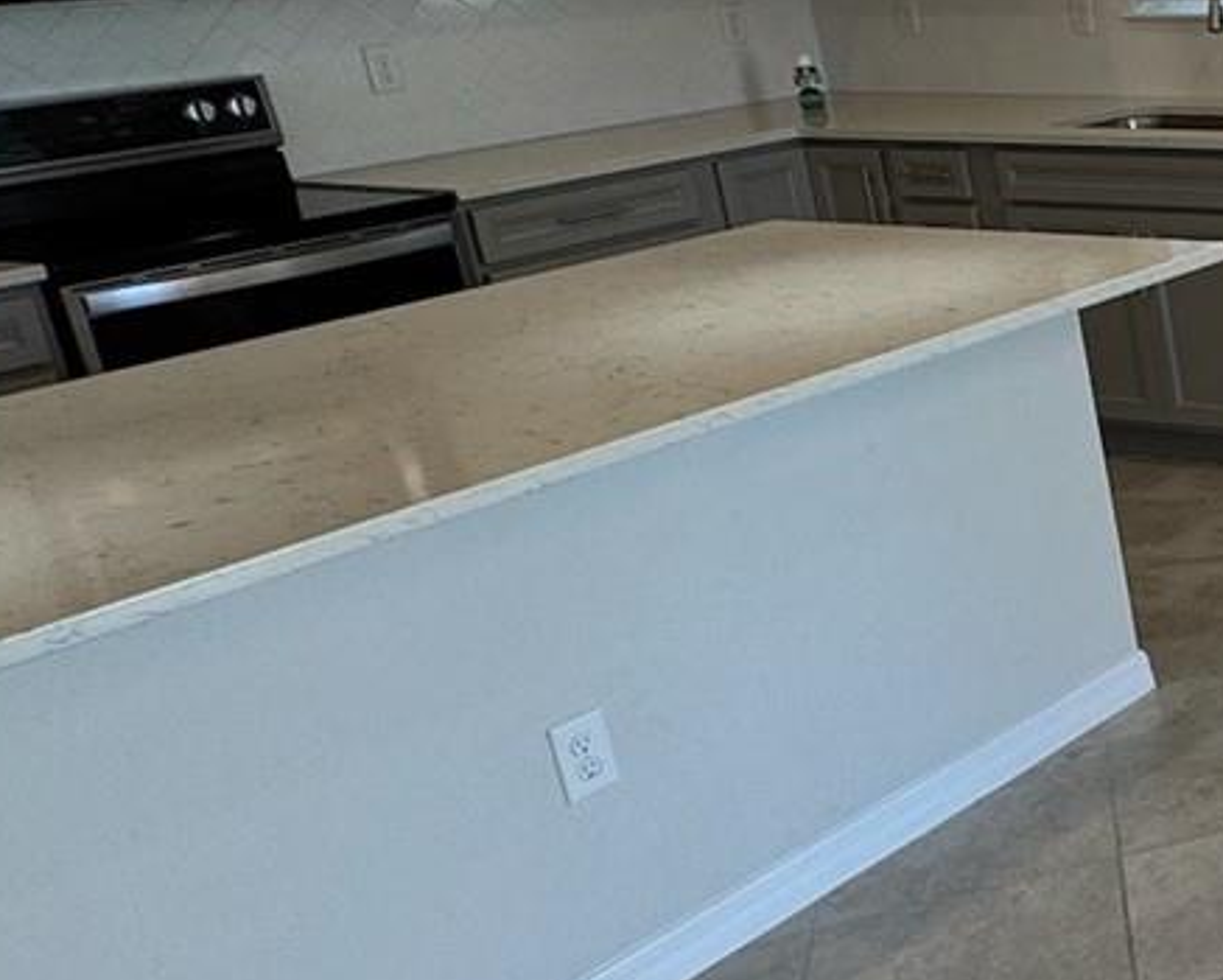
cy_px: 375
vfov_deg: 30.2
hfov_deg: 26.0
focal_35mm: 50
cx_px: 1889
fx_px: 1811
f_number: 2.2
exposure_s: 1/120
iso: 64
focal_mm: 2.22
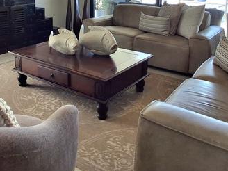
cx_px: 99
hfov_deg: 47.7
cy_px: 22
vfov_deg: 35.0
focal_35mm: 39
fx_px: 257
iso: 40
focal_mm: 1.64
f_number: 2.2
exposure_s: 1/250
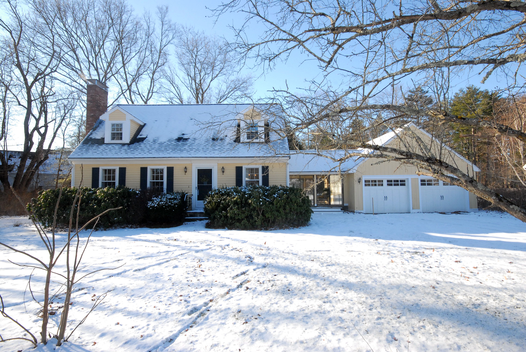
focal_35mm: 20
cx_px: 263
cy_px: 176
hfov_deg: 85.4
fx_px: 285
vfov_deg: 63.4
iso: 400
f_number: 16
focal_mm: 13
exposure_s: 1/60
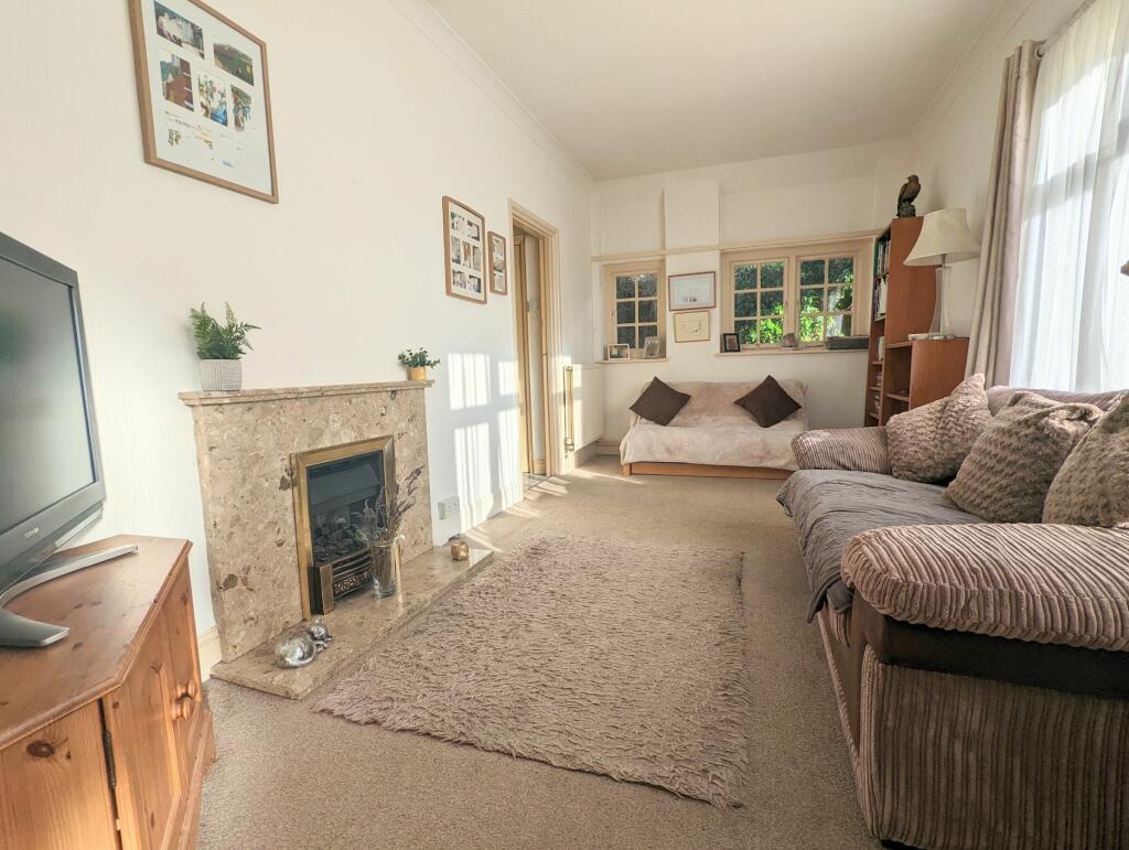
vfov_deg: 78.2
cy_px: 425
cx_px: 564
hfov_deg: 94.4
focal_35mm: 16
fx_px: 523
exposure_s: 1/710
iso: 51
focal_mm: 2.35
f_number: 2.2
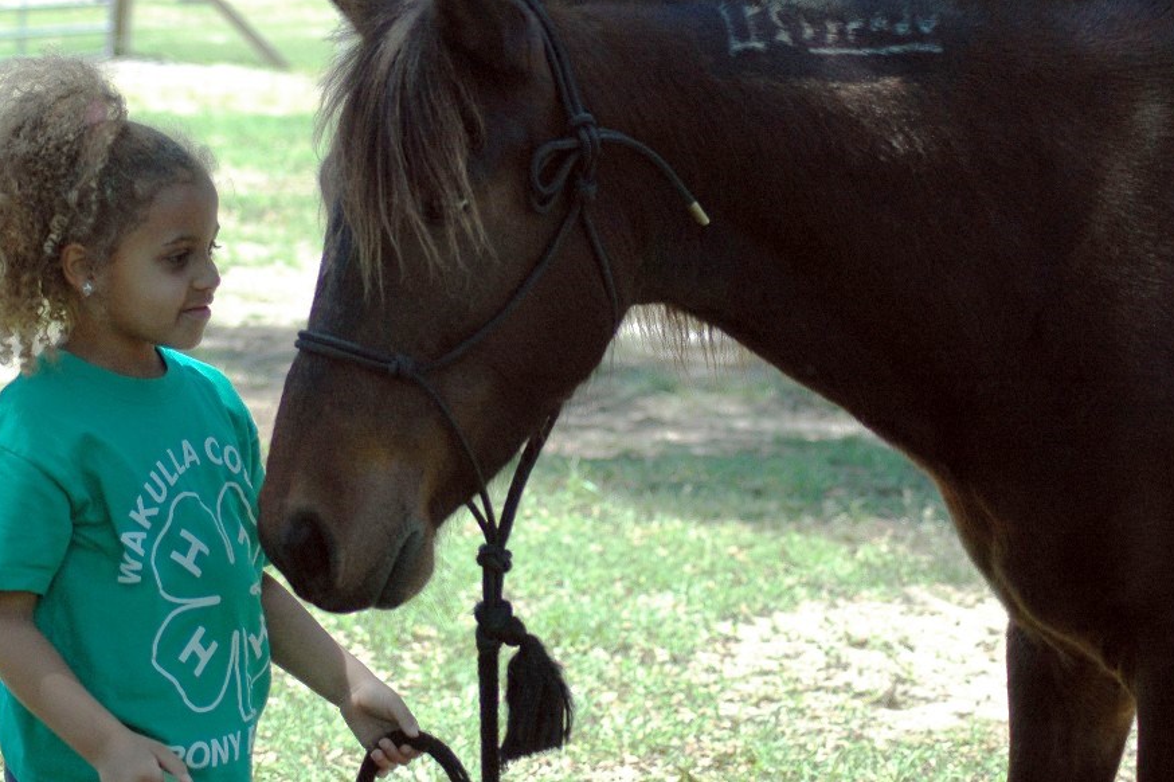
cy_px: 327
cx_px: 570
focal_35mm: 123
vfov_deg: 11.1
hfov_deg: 16.7
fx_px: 4009
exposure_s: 1/800
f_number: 4
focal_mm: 70
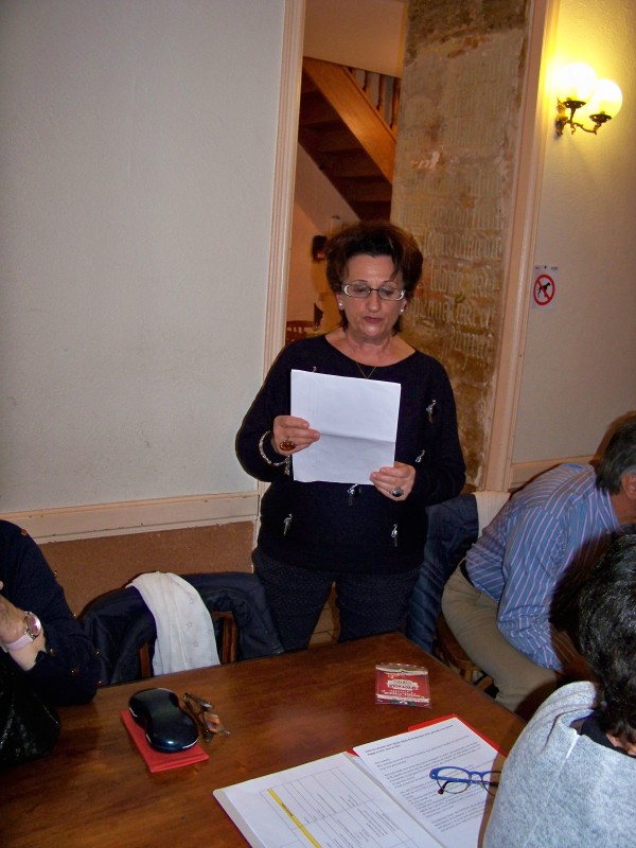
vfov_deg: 55.4
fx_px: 808
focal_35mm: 33
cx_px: 318
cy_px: 424
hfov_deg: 42.9
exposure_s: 1/30
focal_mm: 5.85
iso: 200
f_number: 2.8
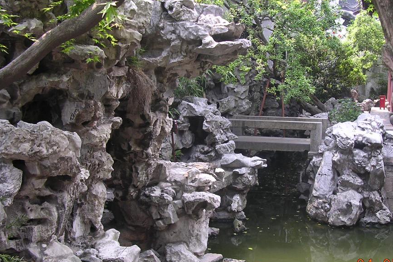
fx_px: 513
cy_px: 126
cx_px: 232
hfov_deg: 41.8
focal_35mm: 47
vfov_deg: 28.6
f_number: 2.8
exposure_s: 1/90.9
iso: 100
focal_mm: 5.8
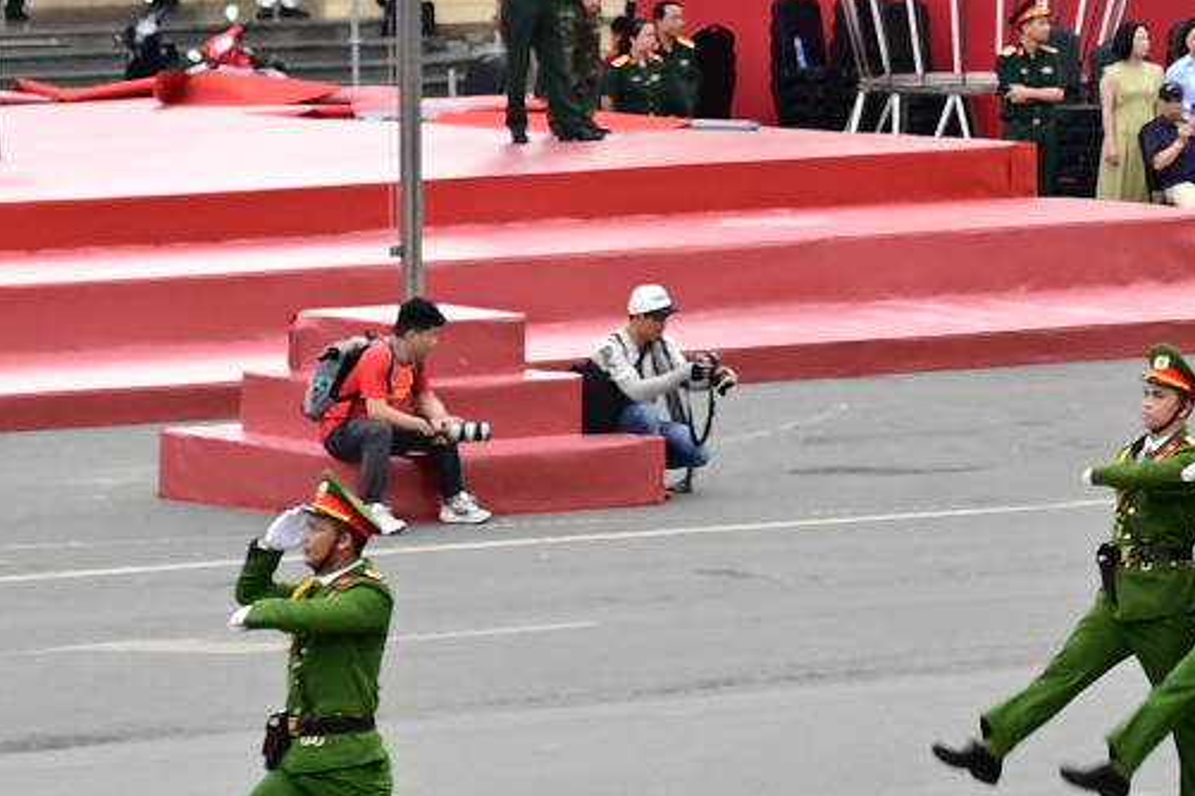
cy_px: -439
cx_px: 704
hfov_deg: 7.1
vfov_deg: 4.7
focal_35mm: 290
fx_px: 9626
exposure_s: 1/100
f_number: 5
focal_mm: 48
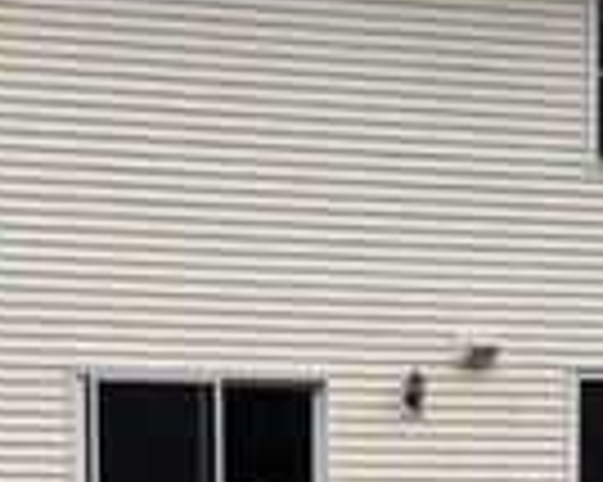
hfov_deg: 14.7
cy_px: 725
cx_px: 328
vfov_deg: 11.3
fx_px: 2336
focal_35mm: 131
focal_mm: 4
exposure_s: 1/657
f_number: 1.8
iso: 20
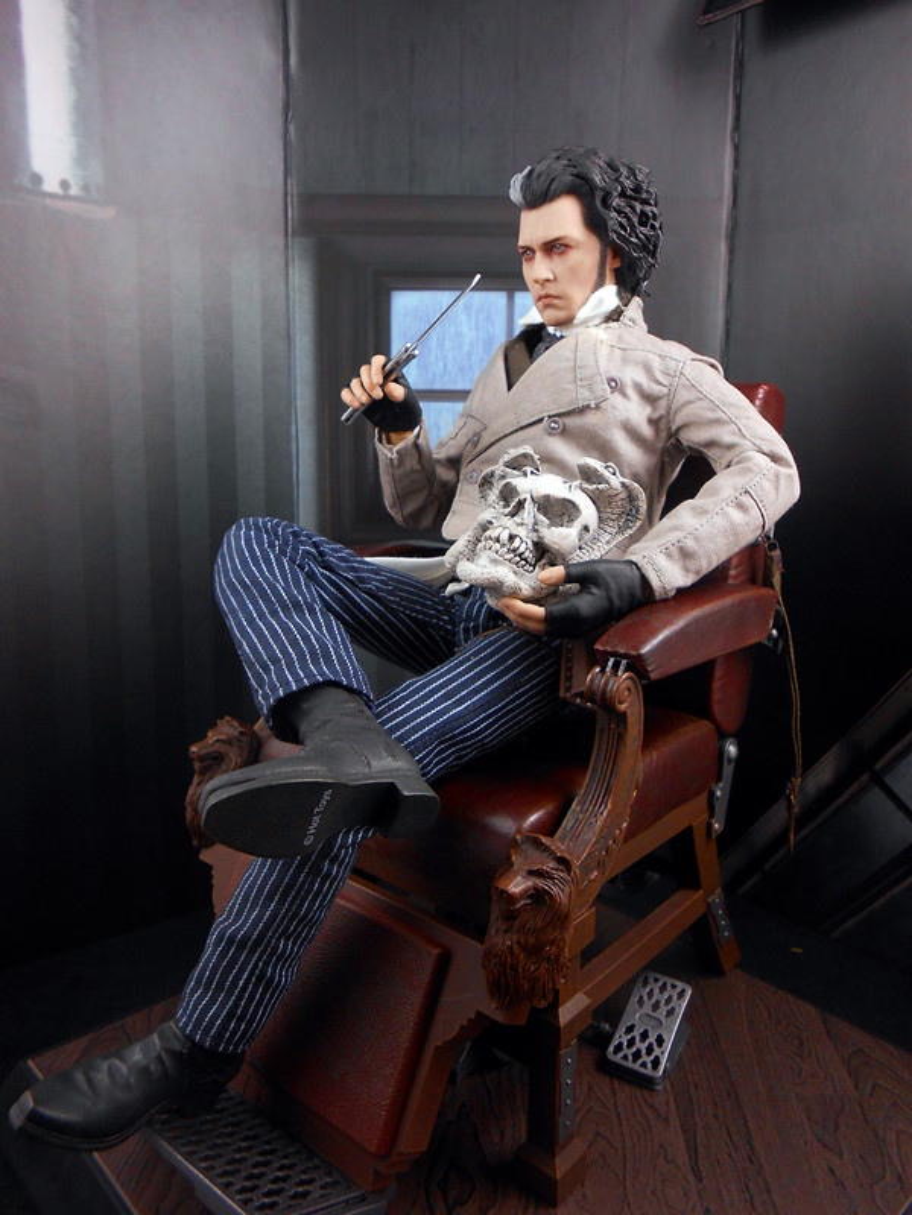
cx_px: 456
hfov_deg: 53.1
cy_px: 608
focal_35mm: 26
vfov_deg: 67.3
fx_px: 913
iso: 125
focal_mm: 4.6
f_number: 3.5
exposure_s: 1/30
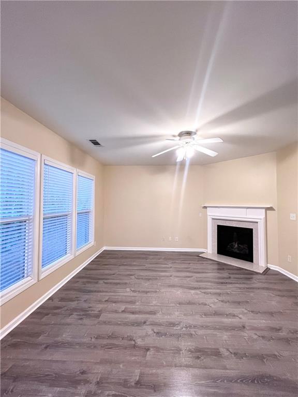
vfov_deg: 106.2
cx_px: 149
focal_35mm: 13
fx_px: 149
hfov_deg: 89.9
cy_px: 198
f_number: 1.8
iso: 200
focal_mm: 1.57
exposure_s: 1/60
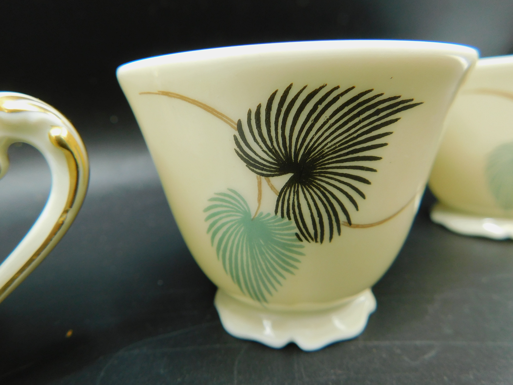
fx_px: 341
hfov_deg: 73.9
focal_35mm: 23
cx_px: 256
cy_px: 192
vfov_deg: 58.9
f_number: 3
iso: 125
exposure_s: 1/50
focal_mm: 4
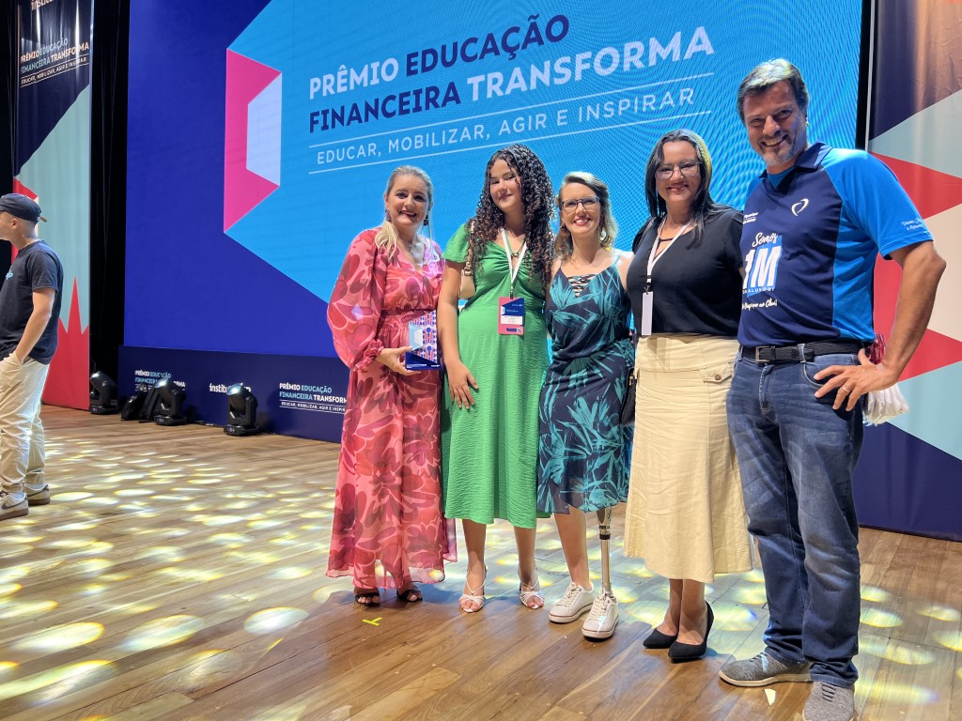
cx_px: 481
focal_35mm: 26
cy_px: 360
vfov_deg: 53.1
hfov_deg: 67.3
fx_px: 723
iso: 80
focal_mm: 5.7
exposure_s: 1/60
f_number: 1.5
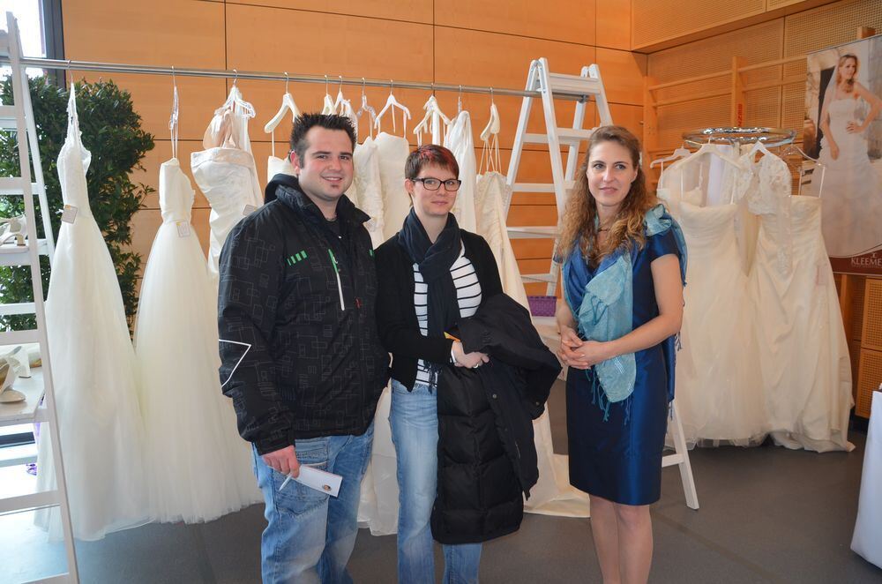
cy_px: 292
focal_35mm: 27
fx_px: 660
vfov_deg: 47.7
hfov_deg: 67.5
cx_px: 441
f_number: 3.5
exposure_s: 1/60
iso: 720
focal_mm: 18
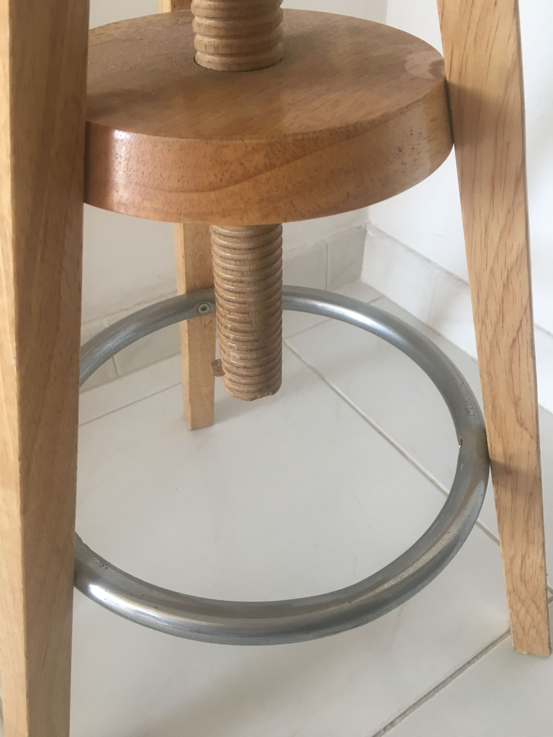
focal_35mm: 29
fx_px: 618
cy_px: 368
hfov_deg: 48.2
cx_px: 276
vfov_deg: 61.7
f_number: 2.2
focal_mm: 4.15
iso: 64
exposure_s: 1/30
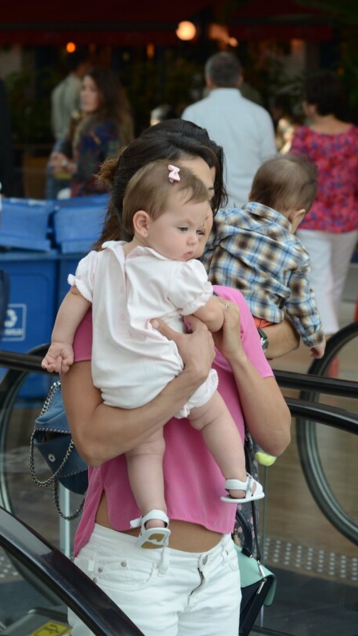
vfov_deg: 15.7
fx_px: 2310
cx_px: 176
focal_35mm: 137
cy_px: 314
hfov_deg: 8.9
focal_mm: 80
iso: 500
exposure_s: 1/125
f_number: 6.3
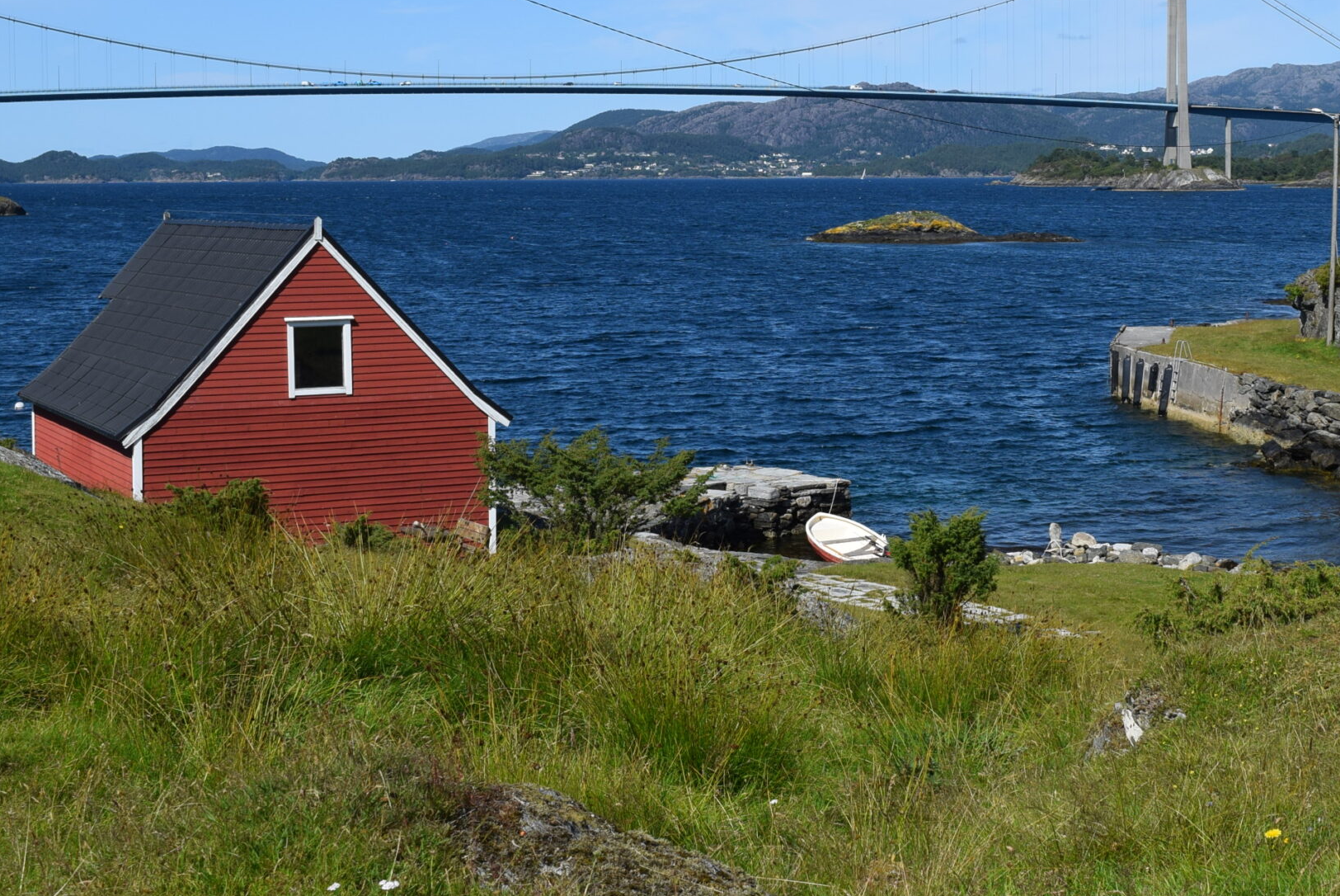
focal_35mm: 64
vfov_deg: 21.3
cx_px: 948
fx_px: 2376
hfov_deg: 31.1
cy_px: 311
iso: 200
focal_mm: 27
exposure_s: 1/400
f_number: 10
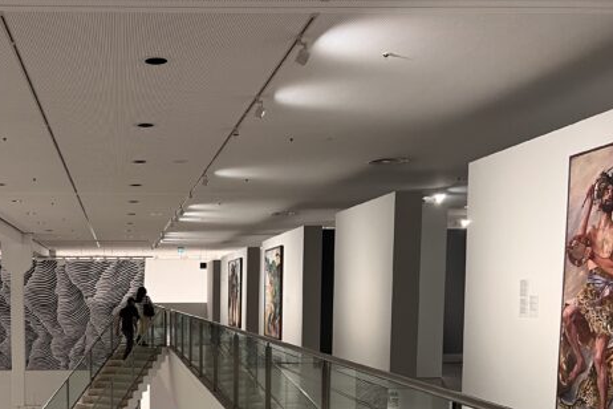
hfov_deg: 42.0
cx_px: 135
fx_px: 766
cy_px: 356
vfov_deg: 28.9
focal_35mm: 45
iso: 125
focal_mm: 5.7
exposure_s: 1/60
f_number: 1.5
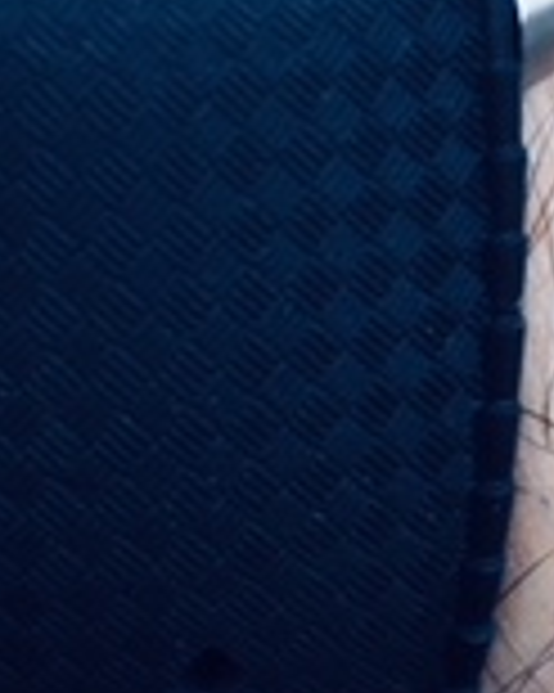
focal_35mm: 118
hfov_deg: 13.0
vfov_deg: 15.7
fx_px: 2421
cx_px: 135
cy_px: -140
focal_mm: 4.15
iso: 64
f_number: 2.2
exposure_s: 1/30
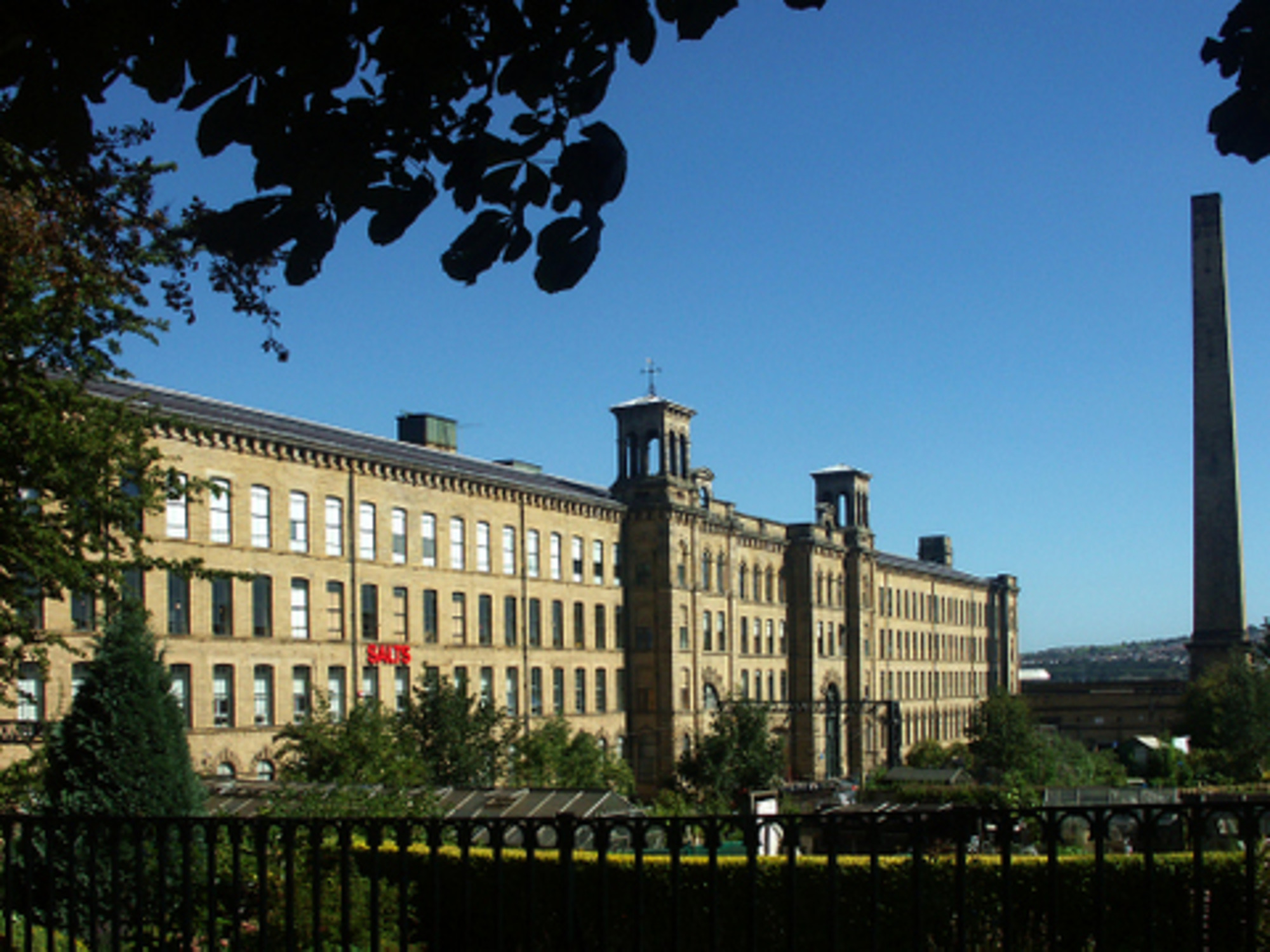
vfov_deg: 45.4
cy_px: 476
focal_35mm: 31
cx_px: 635
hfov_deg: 58.4
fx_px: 1137
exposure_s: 1/400
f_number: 8
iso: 100
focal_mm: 7.98
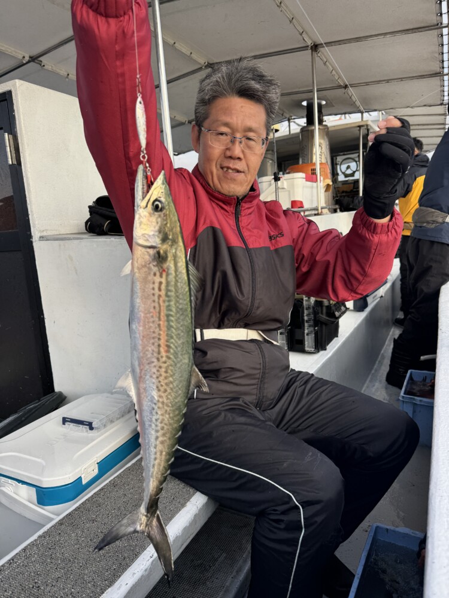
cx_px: 224
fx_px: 415
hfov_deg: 56.8
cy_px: 299
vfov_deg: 71.6
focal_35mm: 24
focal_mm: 6.76
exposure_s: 1/1010
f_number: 1.78
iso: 80
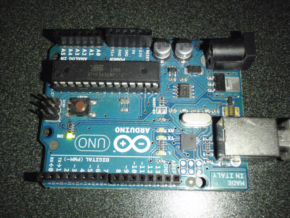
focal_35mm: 36
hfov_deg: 51.4
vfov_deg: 39.7
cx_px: 145
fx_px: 302
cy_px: 109
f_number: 4.1
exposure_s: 1/50
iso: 800
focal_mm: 6.53
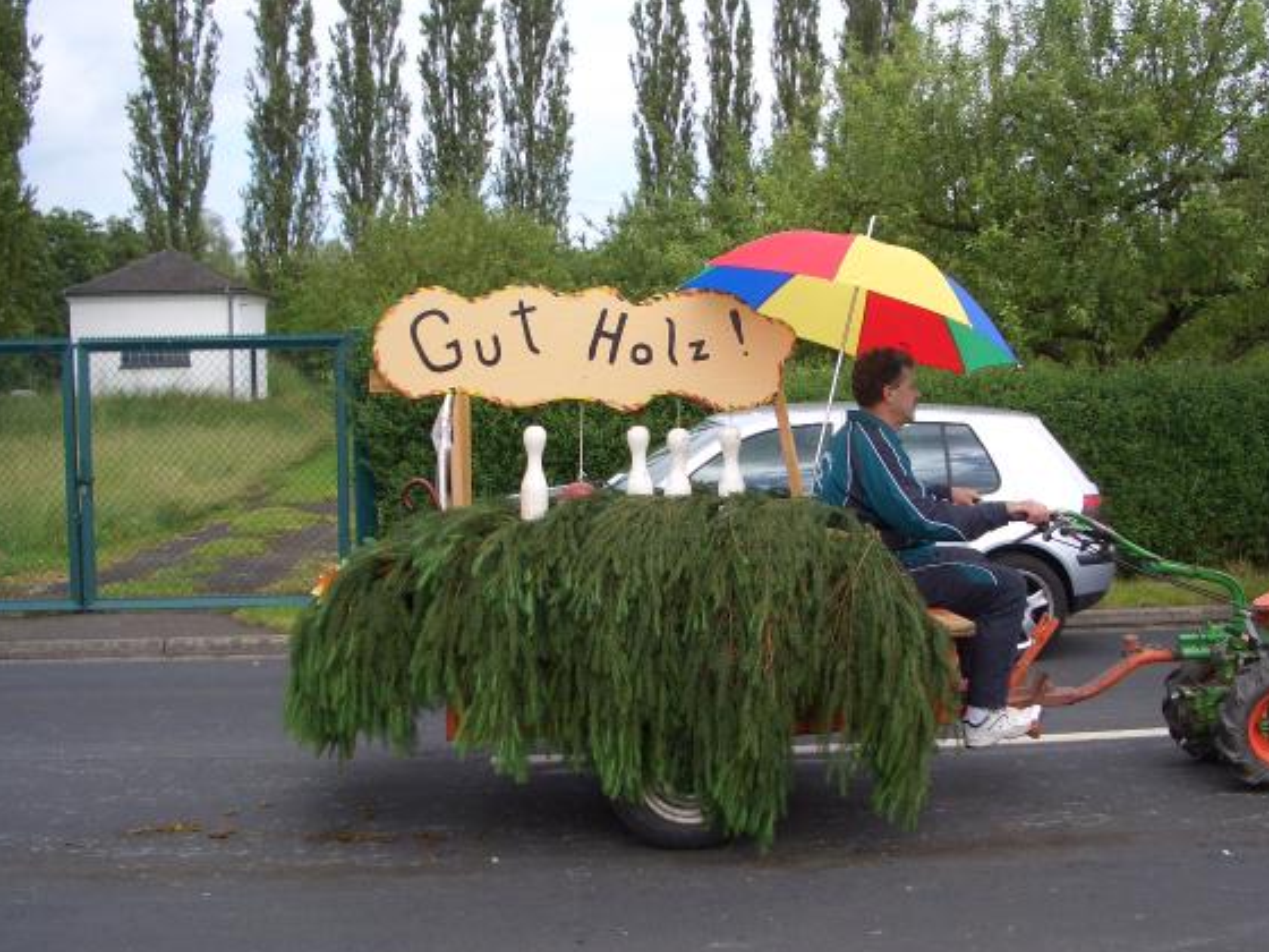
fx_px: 1466
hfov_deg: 46.7
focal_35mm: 40
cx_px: 700
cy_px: 469
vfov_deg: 36.0
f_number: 4.3
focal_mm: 5.8
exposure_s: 1/500
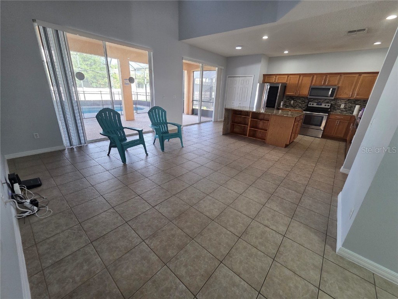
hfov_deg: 106.2
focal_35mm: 13
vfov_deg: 89.9
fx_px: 149
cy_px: 150
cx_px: 199
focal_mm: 2.2
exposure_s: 1/120
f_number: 2.2
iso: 160
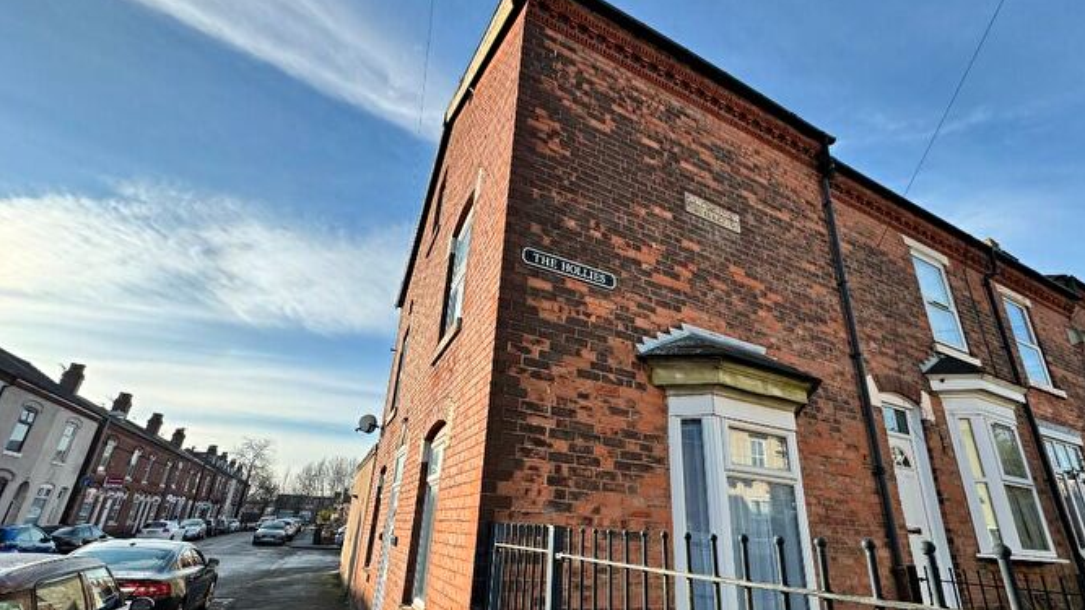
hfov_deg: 99.4
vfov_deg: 66.4
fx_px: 460
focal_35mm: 16
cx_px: 540
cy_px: 365
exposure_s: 1/1370
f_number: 2.2
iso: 50
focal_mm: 2.22
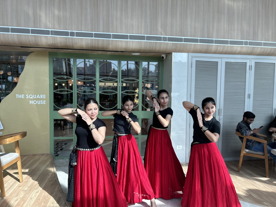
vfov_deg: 53.1
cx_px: 138
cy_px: 104
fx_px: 207
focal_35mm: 26
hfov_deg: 67.3
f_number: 1.5
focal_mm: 5.7
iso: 40
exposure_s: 1/234
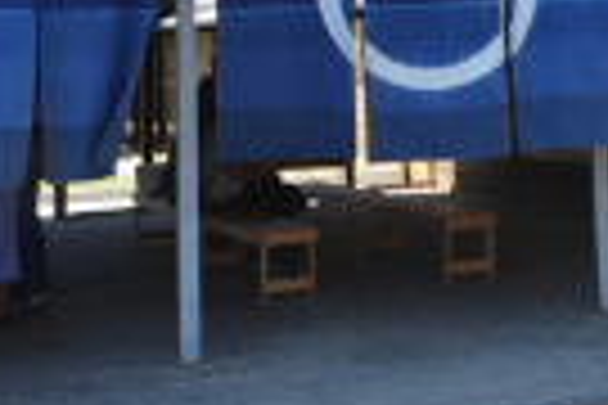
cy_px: -146
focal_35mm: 87
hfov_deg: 23.2
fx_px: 1469
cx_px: 435
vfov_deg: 14.9
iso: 800
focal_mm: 18
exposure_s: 1/500
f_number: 11
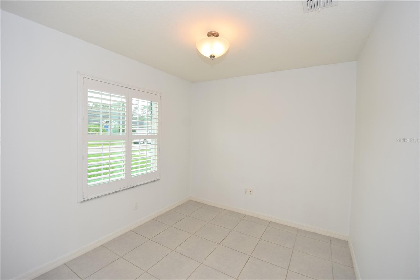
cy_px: 140
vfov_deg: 77.3
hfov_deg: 100.4
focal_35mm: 15
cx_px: 210
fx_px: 175
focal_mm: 10
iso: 200
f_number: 4
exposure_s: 1/60
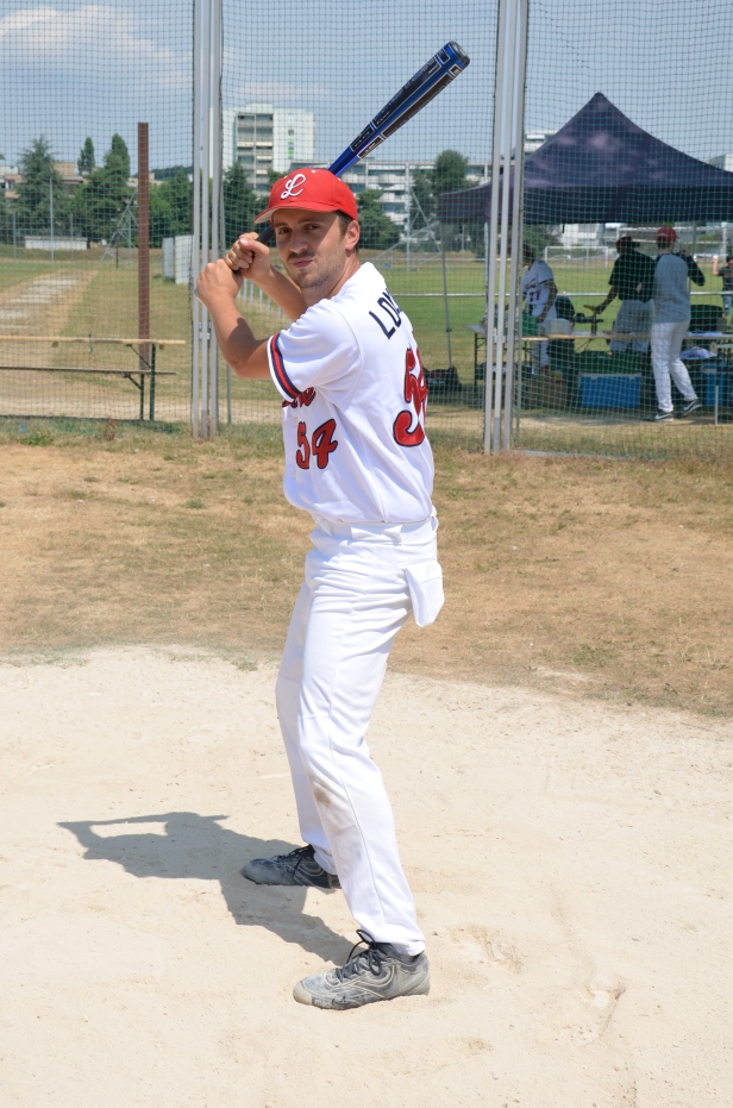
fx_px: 2026
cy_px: 531
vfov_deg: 30.6
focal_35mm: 66
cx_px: 334
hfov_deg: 20.5
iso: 100
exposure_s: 1/320
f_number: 10
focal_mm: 40
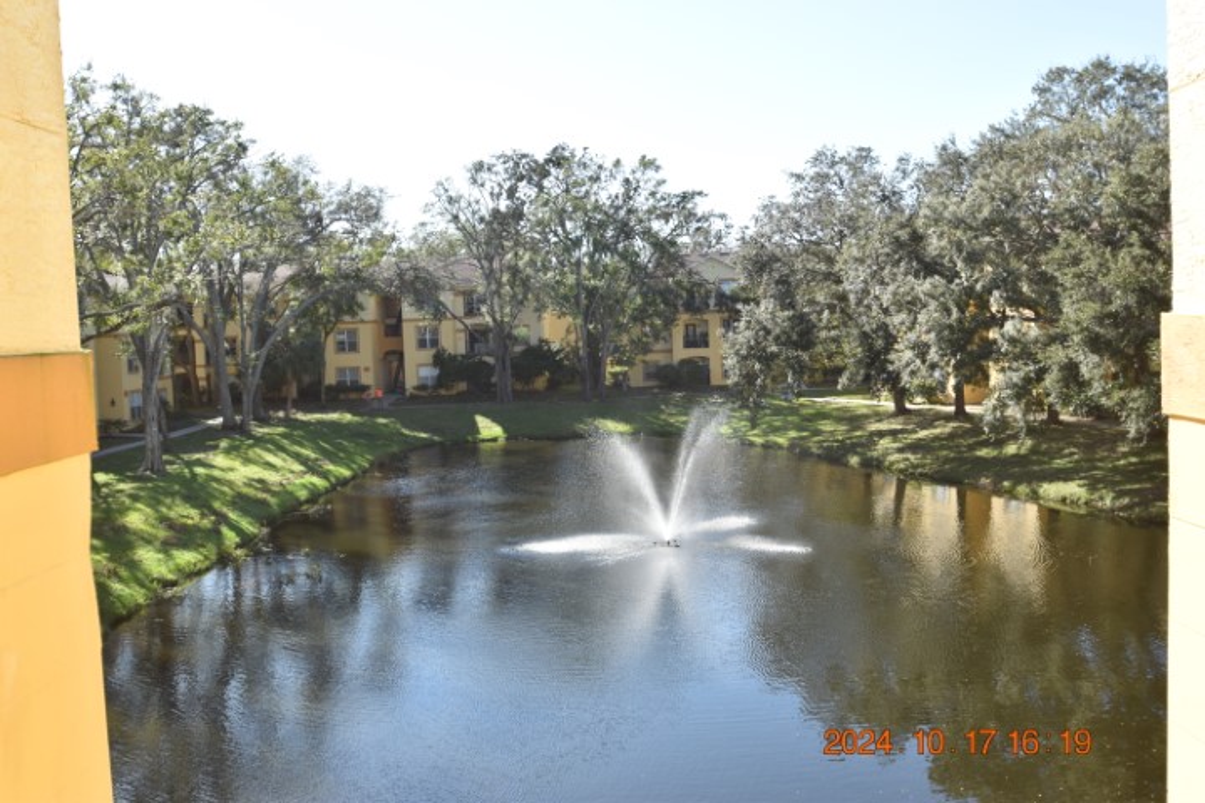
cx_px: 602
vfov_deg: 36.9
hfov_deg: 53.1
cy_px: 402
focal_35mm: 36
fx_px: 1205
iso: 220
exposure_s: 1/250
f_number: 8
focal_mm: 24
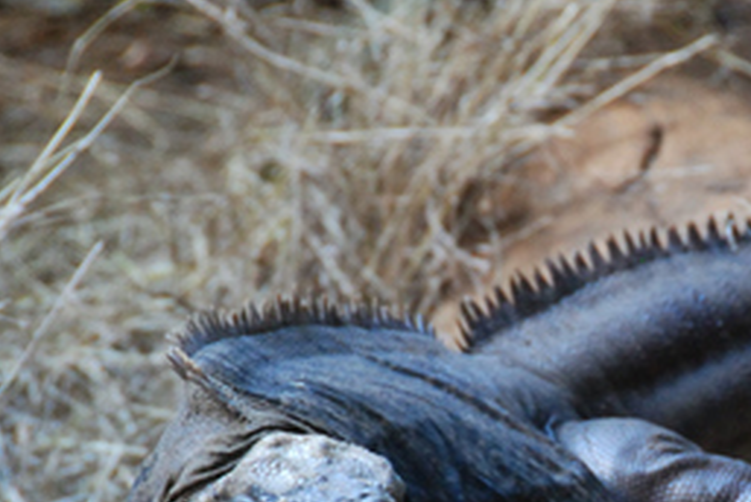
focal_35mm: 817
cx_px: 640
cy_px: 505
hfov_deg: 2.5
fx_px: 17063
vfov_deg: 1.7
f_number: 5.6
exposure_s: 1/30
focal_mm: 200
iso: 1250
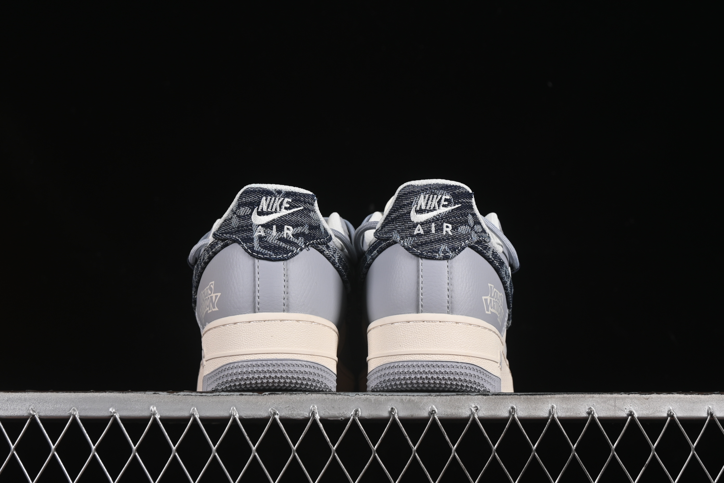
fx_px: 1508
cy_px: 242
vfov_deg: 18.2
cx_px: 362
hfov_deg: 27.0
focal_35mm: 75
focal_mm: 50
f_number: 8
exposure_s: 1/80
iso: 160
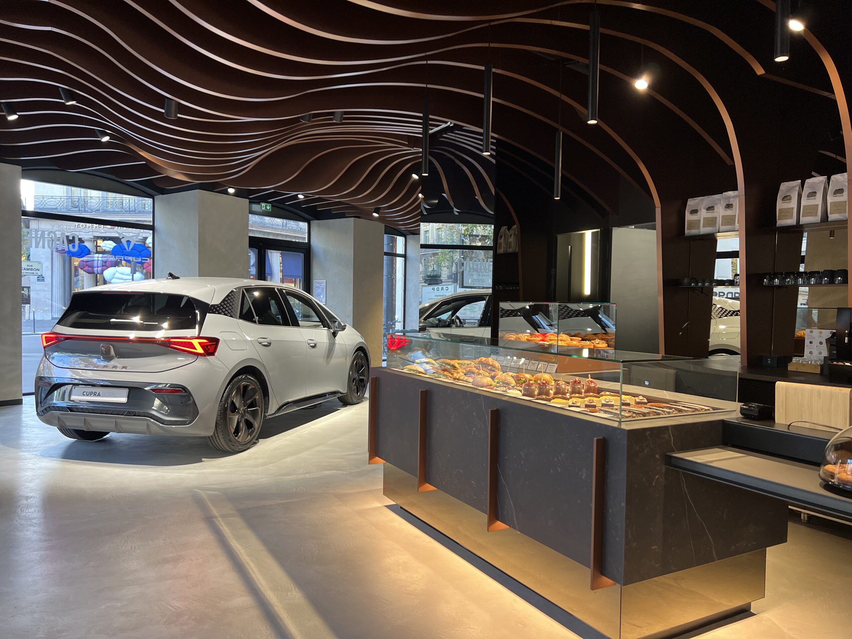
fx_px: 640
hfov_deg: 67.3
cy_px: 320
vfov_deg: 53.1
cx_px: 426
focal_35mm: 26
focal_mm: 5.7
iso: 125
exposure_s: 1/100
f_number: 1.5
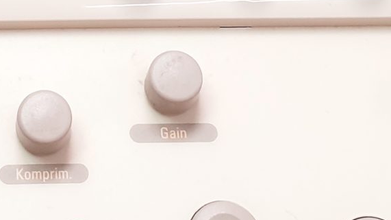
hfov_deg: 16.6
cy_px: -149
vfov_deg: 9.2
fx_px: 1317
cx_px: 18
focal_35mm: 127
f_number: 2.4
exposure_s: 1/50
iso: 125
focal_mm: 4.3
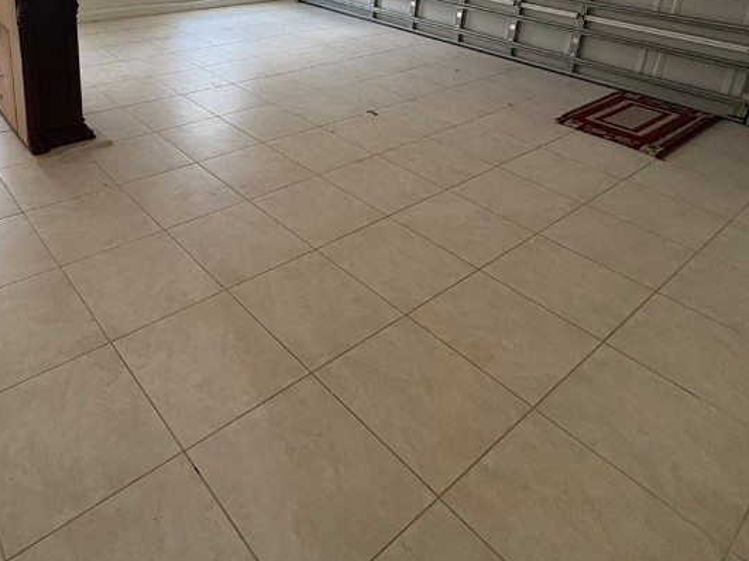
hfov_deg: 63.2
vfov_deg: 46.9
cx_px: 231
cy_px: 69
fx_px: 584
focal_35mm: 27
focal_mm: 2.22
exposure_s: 1/60
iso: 200
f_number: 2.2
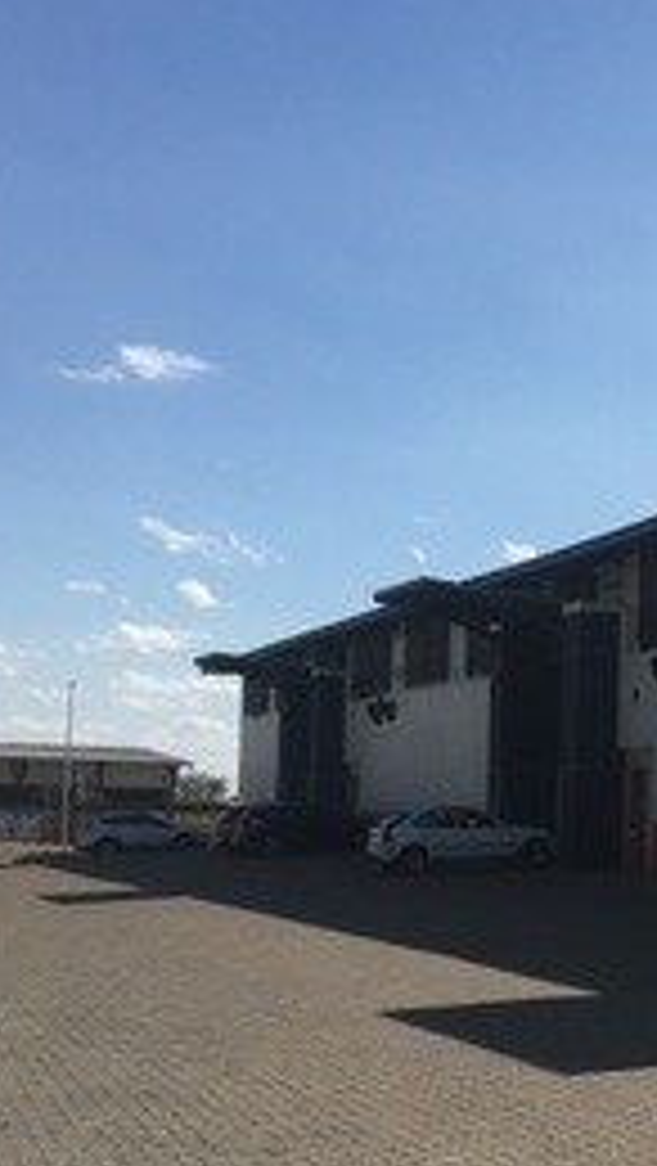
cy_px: 759
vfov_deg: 34.1
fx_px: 1886
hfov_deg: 18.7
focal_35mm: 61
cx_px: 783
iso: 25
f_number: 2.2
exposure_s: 1/2198
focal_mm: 4.15
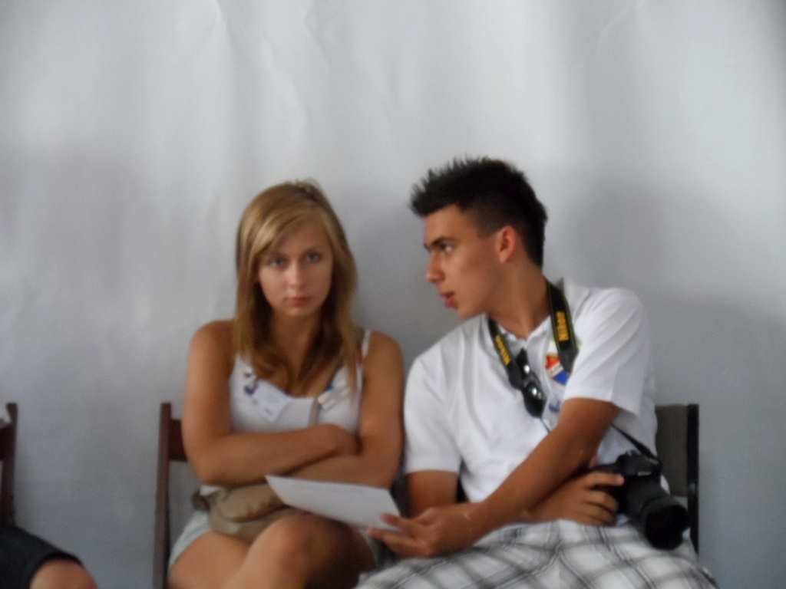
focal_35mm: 178
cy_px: 294
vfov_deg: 8.3
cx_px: 393
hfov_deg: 11.1
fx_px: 4042
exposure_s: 1/45
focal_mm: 28.9
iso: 800
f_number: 4.5
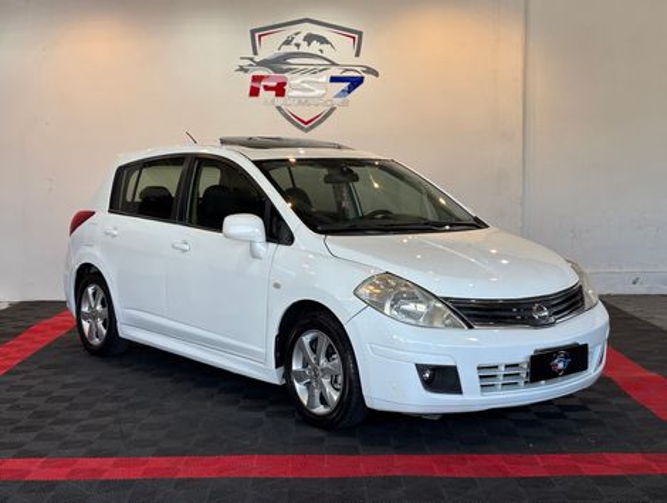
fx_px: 1004
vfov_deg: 28.1
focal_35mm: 52
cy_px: 252
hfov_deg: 36.8
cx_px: 334
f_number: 1.6
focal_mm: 5.96
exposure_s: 1/217
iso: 32
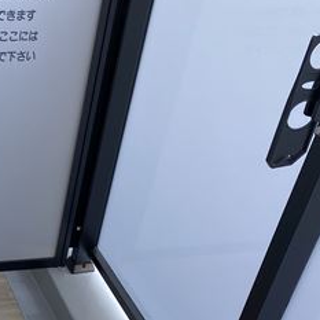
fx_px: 659
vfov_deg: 26.5
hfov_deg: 24.7
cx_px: -63
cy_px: 277
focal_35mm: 63
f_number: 1.8
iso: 32
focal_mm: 4.25
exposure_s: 1/122
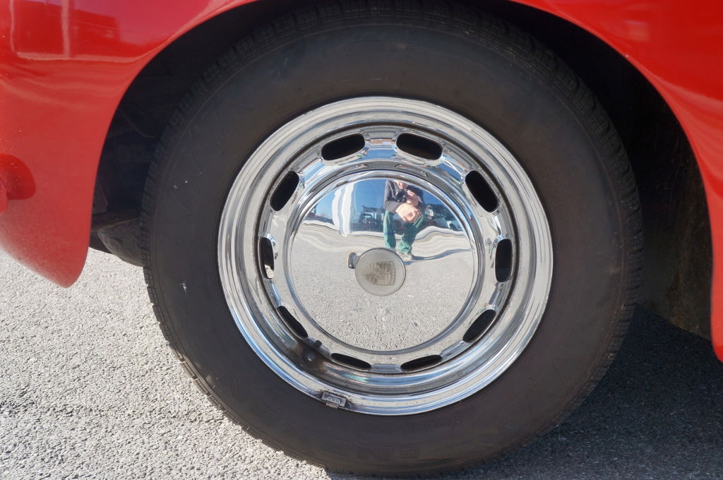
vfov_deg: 38.3
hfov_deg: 55.2
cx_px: 362
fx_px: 692
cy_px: 240
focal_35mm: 34
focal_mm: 23
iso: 200
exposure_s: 1/160
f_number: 6.3
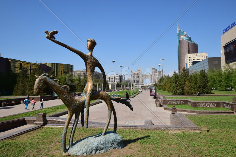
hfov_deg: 61.9
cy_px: 78
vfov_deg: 43.6
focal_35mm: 30
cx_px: 118
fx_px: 197
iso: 100
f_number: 11
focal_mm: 20
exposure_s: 1/160
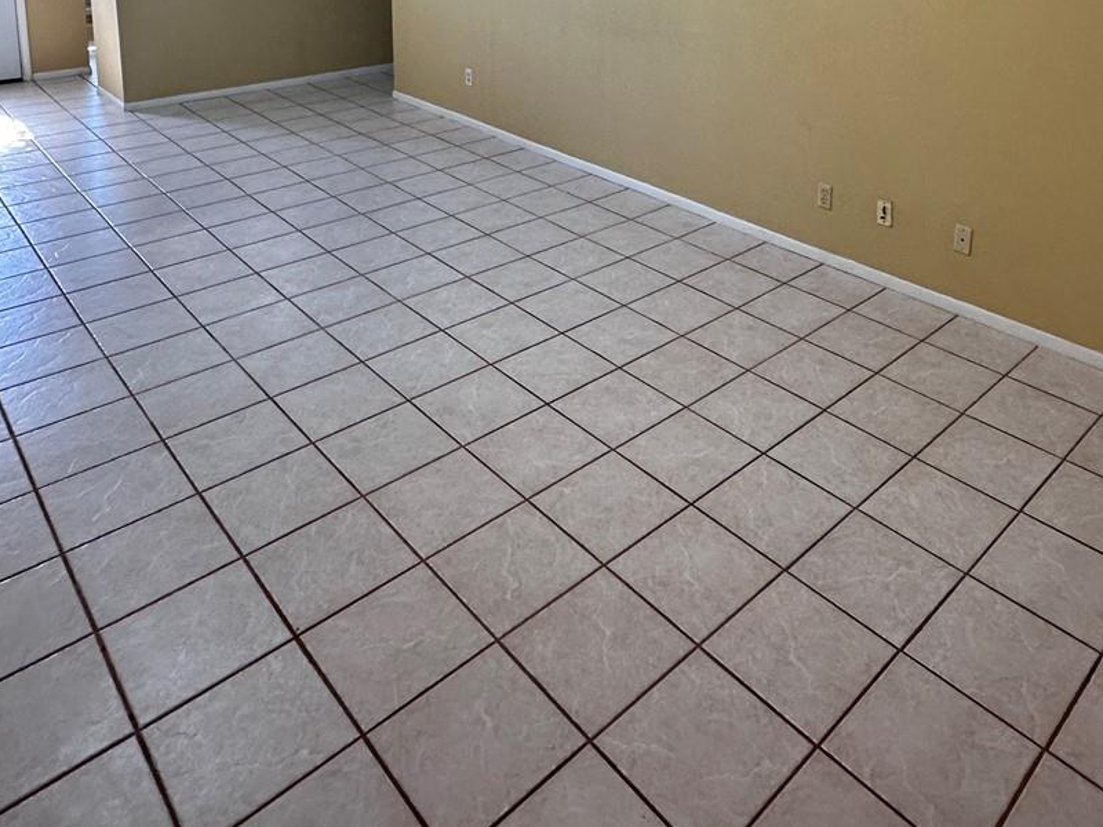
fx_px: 892
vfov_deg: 43.1
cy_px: 8
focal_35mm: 28
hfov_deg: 62.9
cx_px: 656
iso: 160
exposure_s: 1/120
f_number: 2.2
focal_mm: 2.22
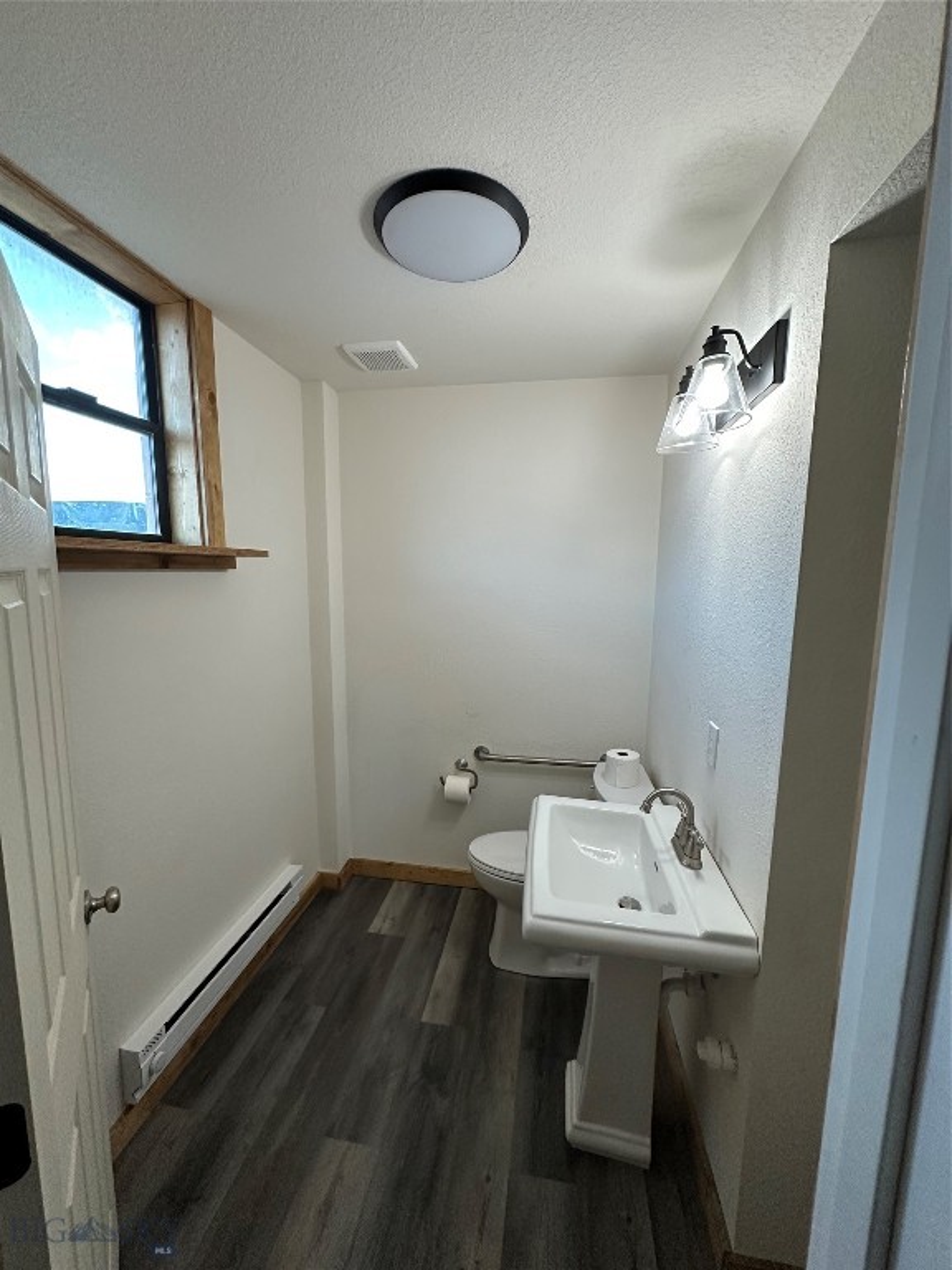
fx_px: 513
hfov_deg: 85.7
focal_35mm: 14
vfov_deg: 102.1
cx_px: 476
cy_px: 635
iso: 250
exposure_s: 1/120
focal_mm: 2.22
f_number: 2.2
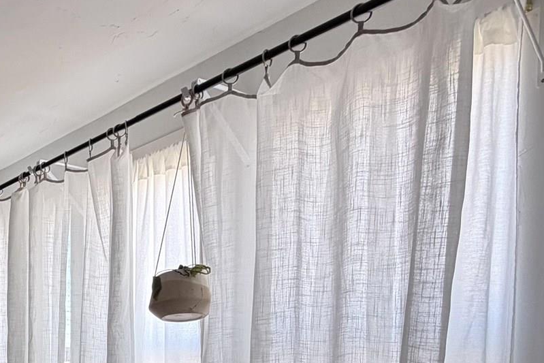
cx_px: -39
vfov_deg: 28.6
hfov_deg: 39.1
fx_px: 635
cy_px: 410
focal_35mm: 42
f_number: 2.2
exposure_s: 1/120
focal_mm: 2.22
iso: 160
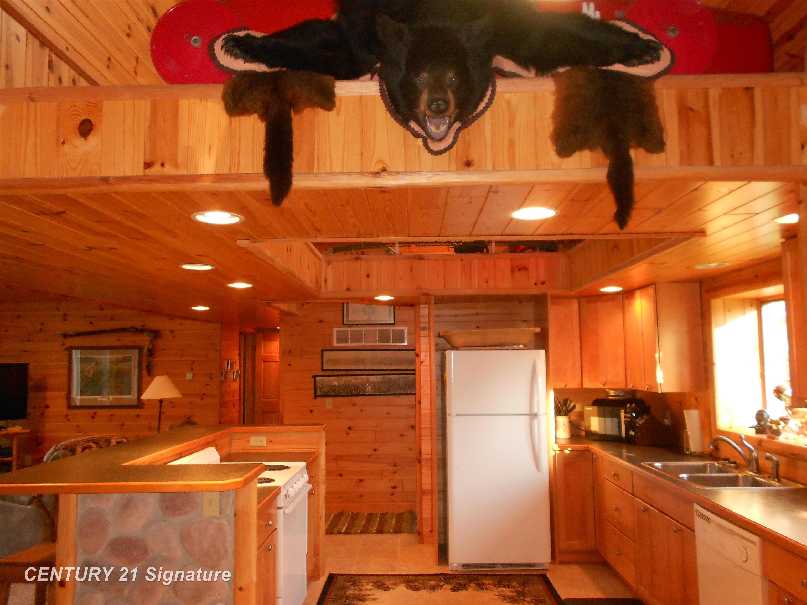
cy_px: 302
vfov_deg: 53.1
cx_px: 404
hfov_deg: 67.3
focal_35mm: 26
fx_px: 606
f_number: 3.2
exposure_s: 1/25
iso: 250
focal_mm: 4.6
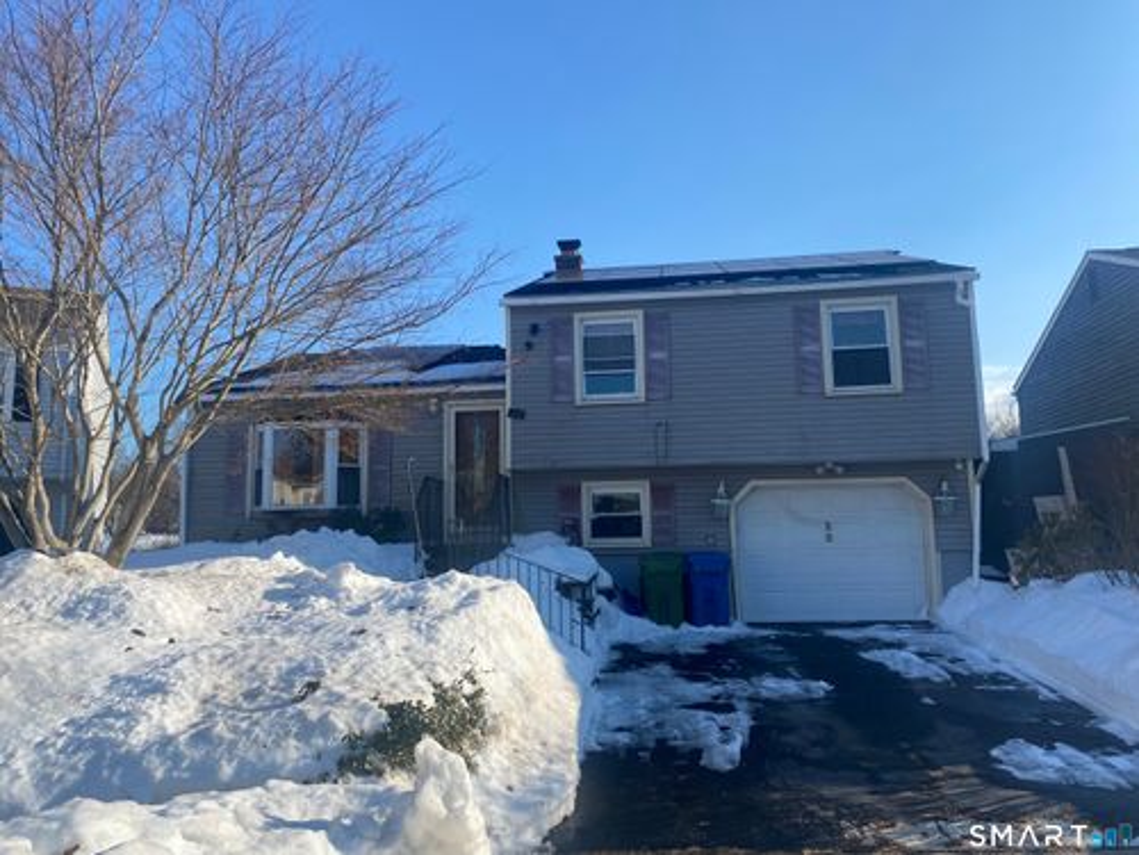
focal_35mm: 26
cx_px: 570
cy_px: 428
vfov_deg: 53.1
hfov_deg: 67.3
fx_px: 856
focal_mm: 4.25
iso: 32
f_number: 1.8
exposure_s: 1/2967
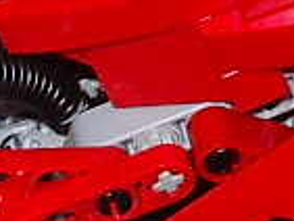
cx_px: 75
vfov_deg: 5.4
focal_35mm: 275
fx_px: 2338
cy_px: -69
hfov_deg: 7.2
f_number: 4.8
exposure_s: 1/60
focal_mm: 5.8
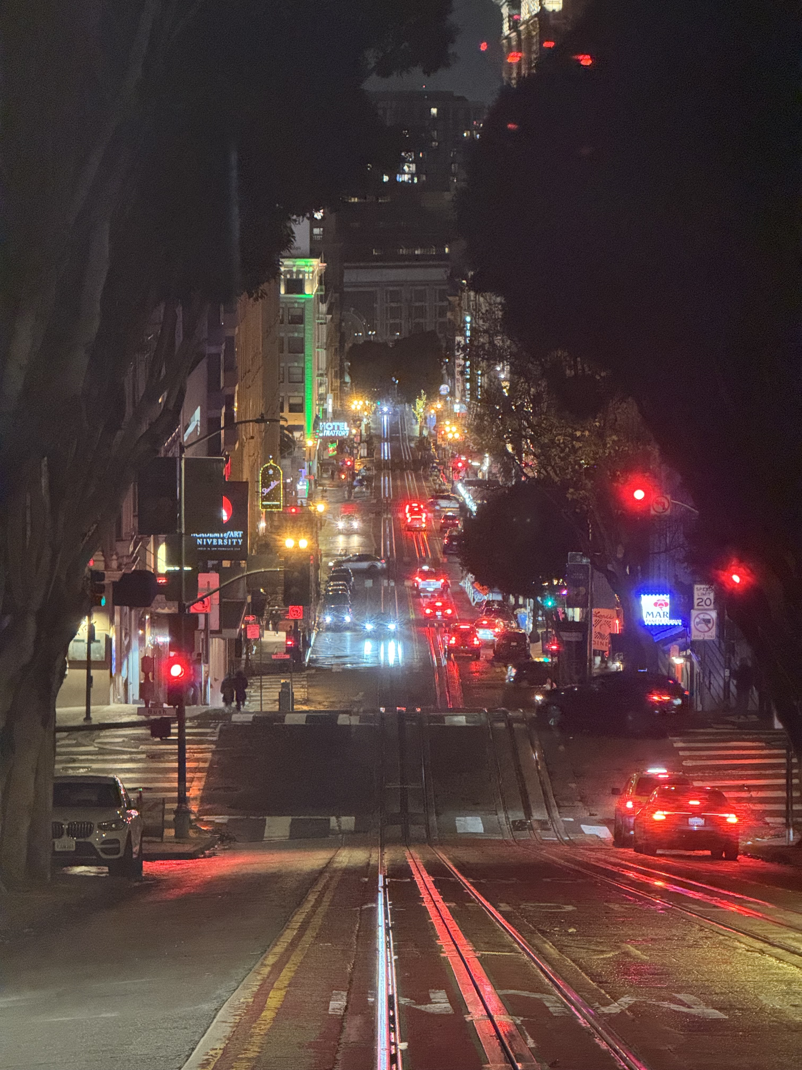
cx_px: 401
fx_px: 3707
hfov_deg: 12.3
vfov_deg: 16.4
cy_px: 535
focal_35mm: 120
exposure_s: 1/30
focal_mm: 15.66
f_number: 2.8
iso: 1600
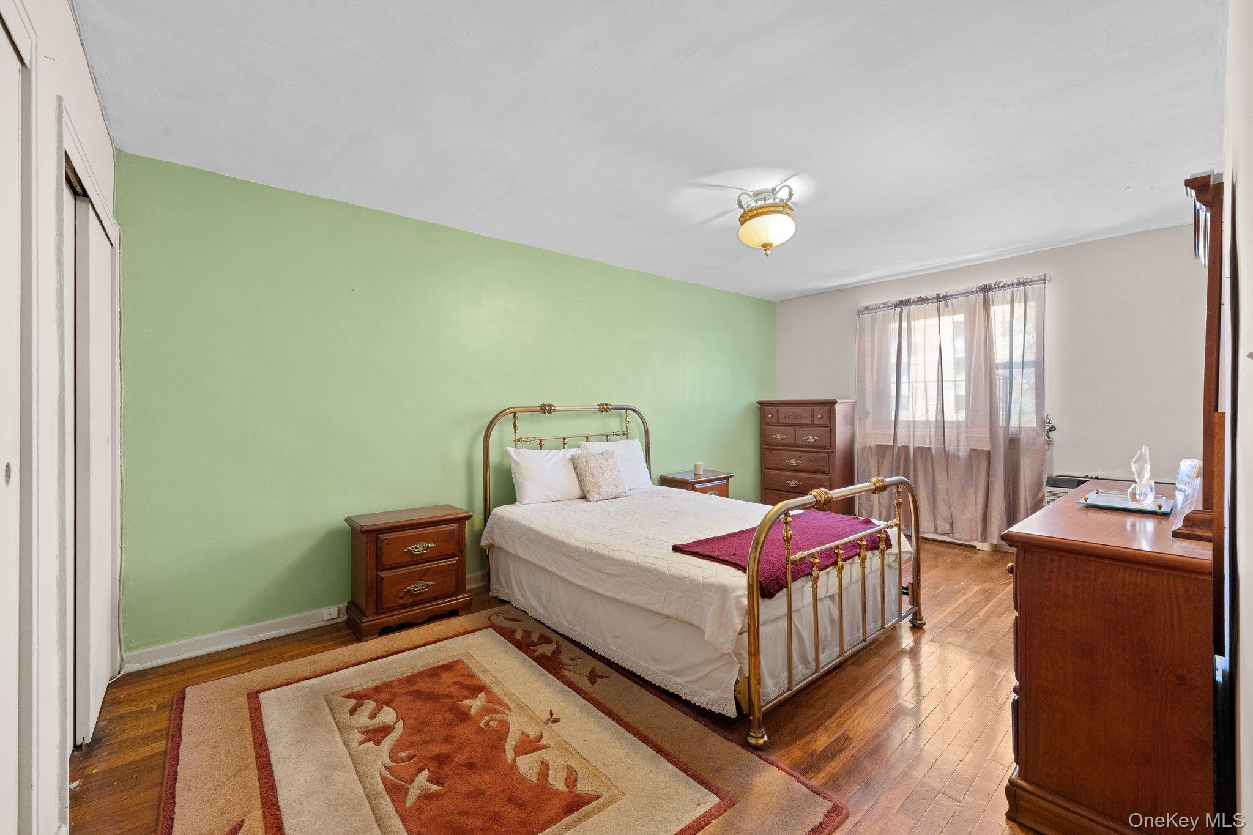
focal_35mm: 14
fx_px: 487
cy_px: 418
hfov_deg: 104.3
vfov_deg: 81.2
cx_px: 626
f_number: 10
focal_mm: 14
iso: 800
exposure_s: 1.3
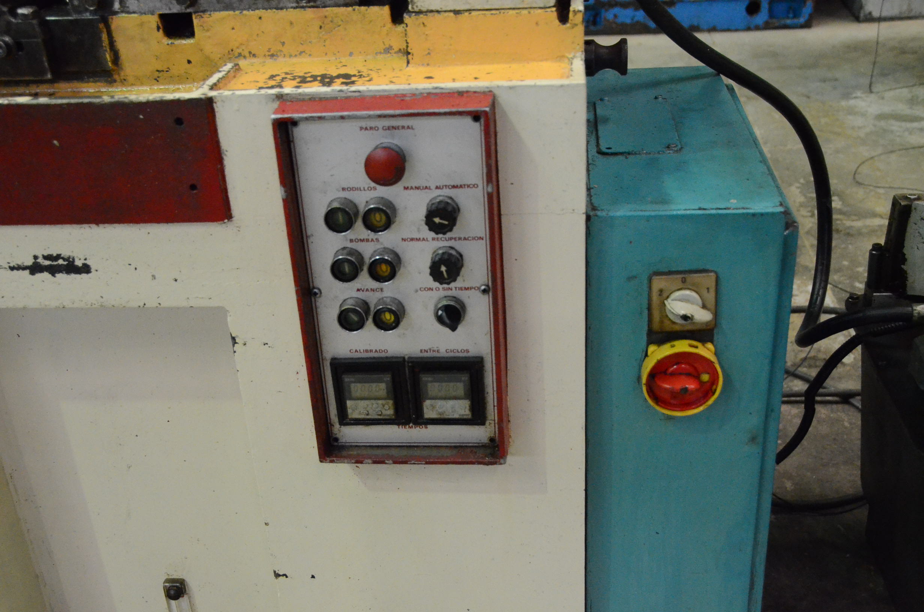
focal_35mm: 40
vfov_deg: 32.9
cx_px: 462
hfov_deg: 48.0
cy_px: 306
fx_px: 1037
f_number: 4
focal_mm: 27
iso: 6400
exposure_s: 1/250
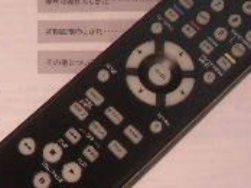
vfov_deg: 11.4
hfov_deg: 15.1
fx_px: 934
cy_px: 48
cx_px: 26
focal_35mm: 129
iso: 200
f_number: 2.8
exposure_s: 1/400
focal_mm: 5.8
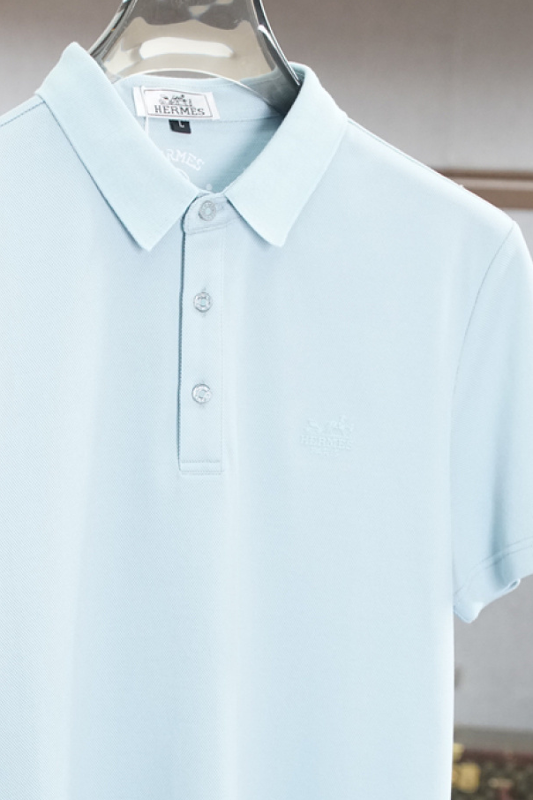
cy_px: 650
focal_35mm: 94
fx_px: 2085
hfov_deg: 14.5
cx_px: 192
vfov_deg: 21.4
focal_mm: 35
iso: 1600
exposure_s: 1/250
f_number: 4
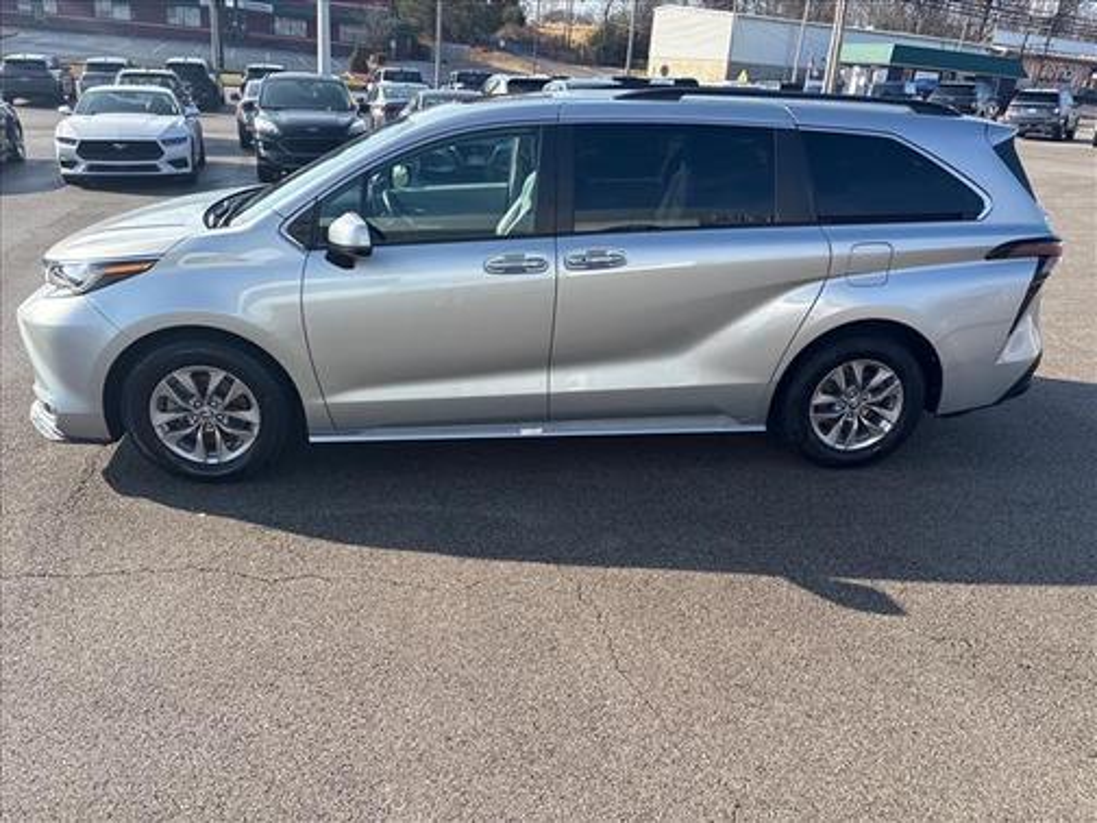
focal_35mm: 26
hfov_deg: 67.3
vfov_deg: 53.1
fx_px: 824
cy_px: 412
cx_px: 548
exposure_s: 1/1953
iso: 64
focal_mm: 5.96
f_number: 1.6
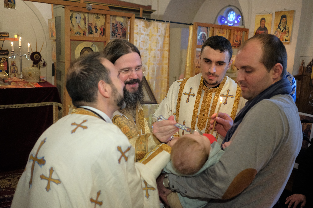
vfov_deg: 37.9
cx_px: 156
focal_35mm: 35
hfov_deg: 54.4
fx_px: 304
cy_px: 104
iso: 3200
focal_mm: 23
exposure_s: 1/100
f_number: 2
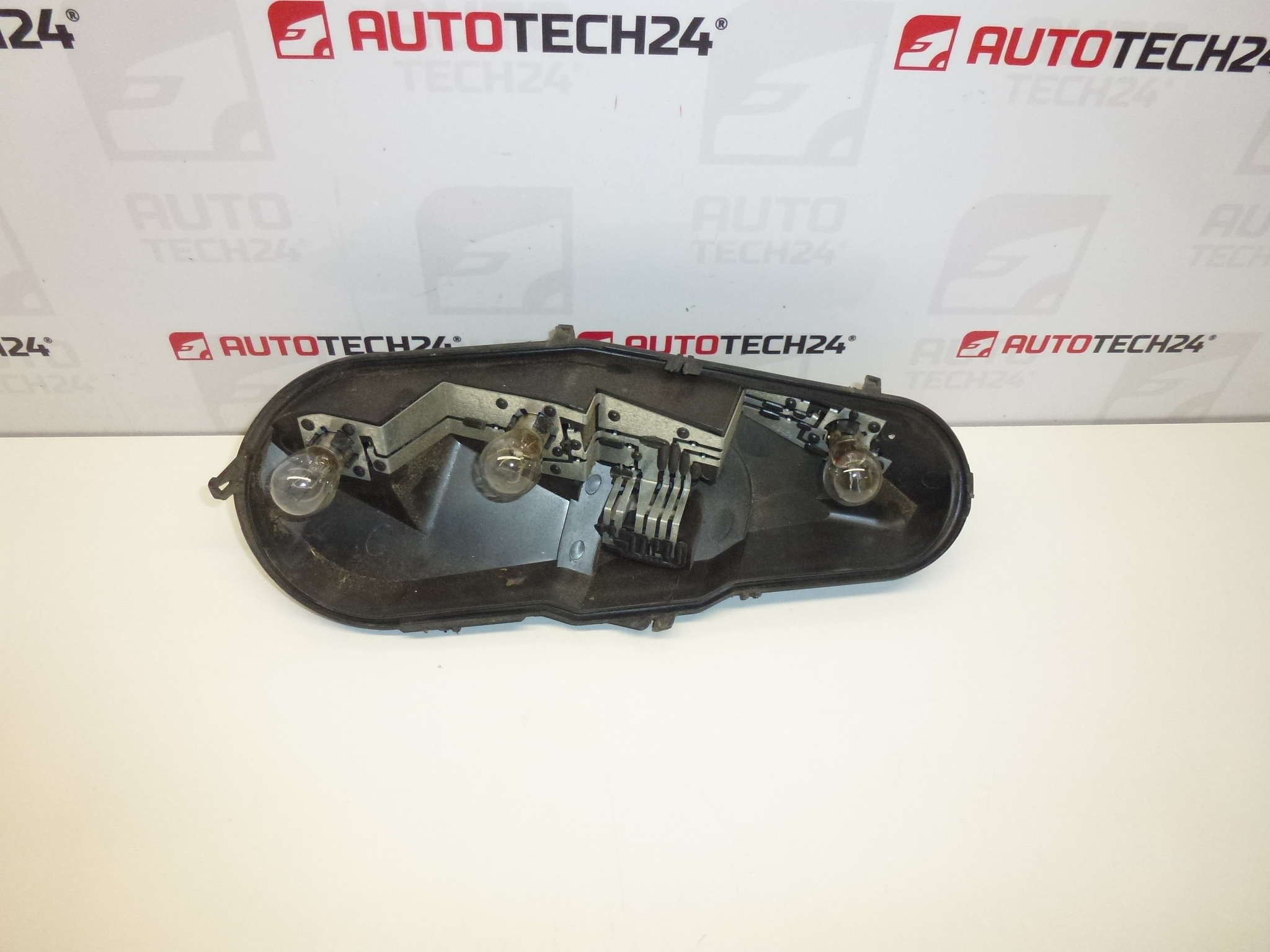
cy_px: 476
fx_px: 881
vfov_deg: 56.8
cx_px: 635
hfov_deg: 71.6
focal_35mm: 24
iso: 400
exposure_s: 1/320
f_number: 3.3
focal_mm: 4.3
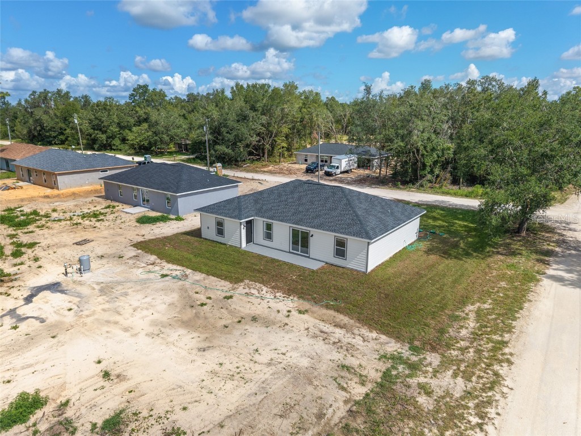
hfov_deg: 71.6
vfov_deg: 56.8
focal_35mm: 24
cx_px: 290
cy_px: 218
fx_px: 403
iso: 150
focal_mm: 8.67
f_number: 1.8
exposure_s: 1/3200
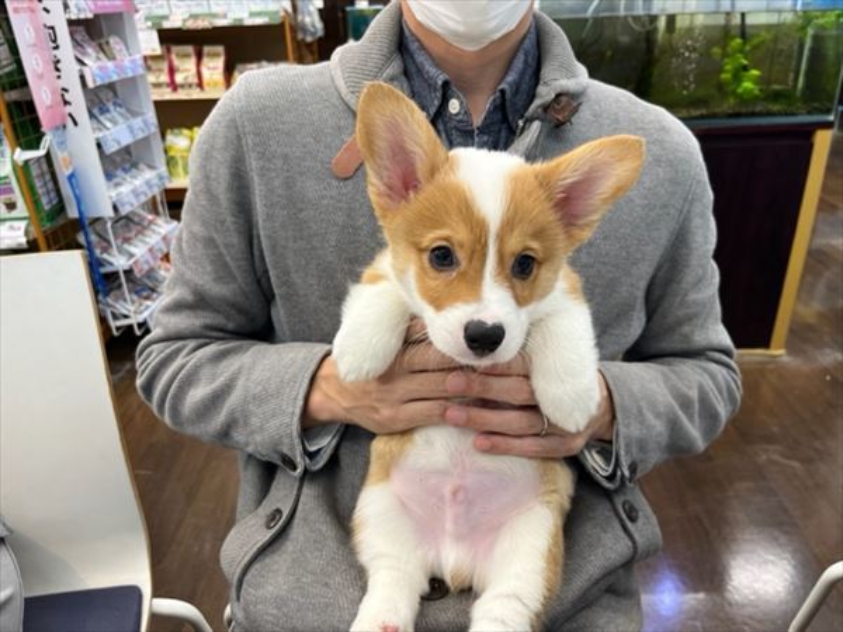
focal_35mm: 26
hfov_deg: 67.3
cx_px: 422
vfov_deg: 53.1
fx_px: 633
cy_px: 316
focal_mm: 5.1
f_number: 1.6
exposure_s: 1/60
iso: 80
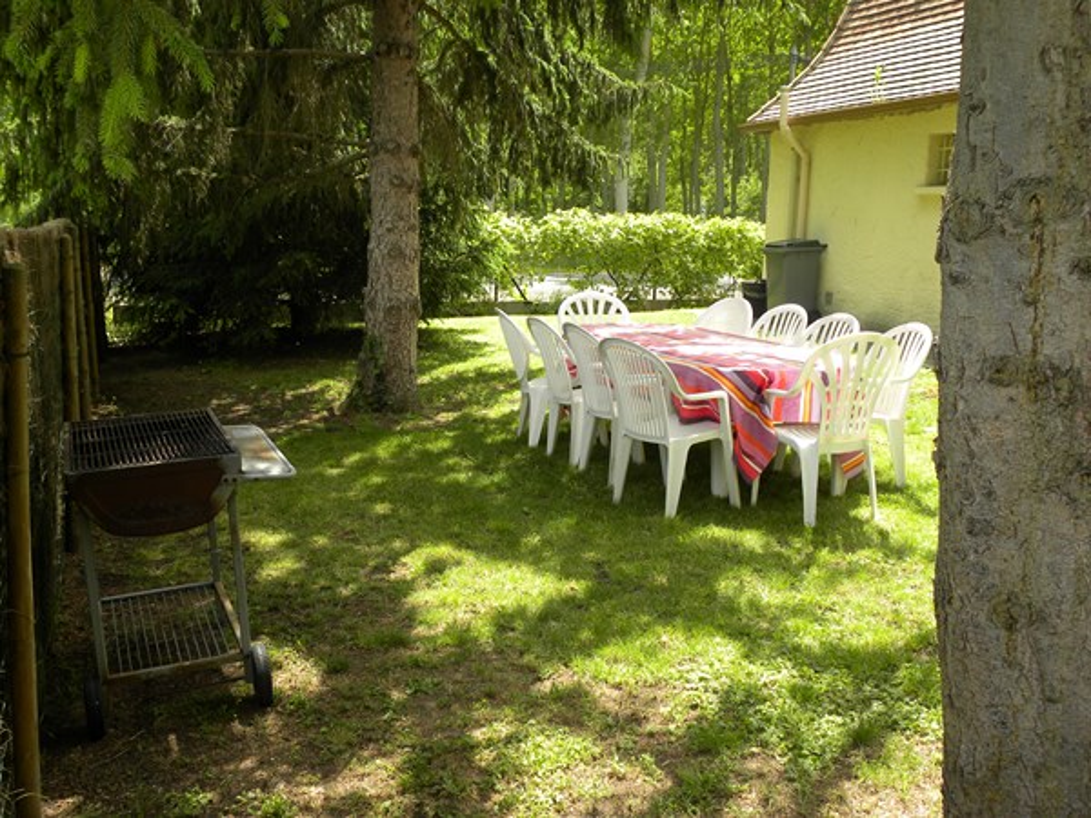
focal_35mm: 37
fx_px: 1166
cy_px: 409
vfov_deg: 38.7
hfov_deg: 50.1
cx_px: 546
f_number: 4
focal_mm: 6.6
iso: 64
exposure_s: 1/160
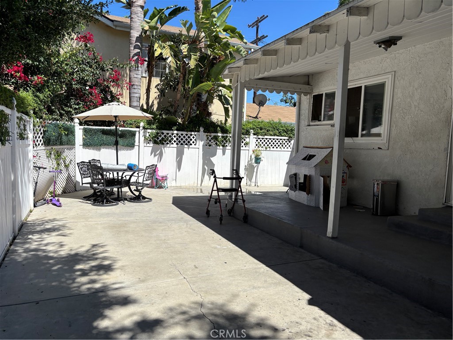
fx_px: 340
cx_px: 226
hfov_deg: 67.3
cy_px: 170
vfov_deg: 53.1
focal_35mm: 26
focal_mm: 5.96
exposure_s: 1/4255
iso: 50
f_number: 1.6
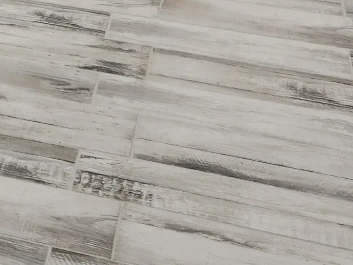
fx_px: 1060
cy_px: -299
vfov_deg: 12.2
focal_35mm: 104
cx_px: -138
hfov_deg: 17.4
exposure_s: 1/60
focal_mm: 5.4
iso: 32
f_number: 1.8
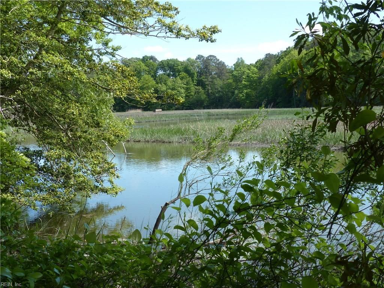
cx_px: 192
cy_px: 144
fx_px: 455
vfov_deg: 35.1
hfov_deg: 45.8
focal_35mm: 41
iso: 100
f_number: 4
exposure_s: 1/160
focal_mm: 7.4
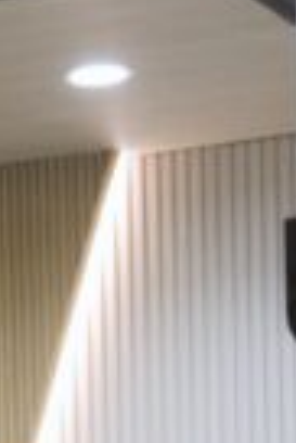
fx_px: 3703
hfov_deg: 4.4
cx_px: -634
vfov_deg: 6.7
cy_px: 813
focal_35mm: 301
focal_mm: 40
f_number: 3.5
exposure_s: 1/100
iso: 1600
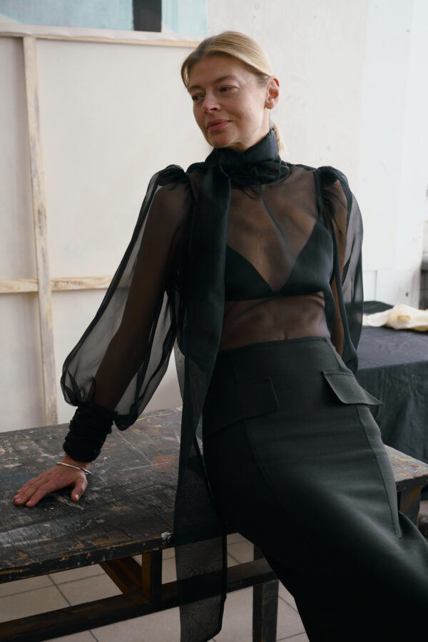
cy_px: 321
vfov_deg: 41.1
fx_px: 856
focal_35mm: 48
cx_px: 214
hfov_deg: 28.1
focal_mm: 48
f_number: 5
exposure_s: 1/125
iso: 1600
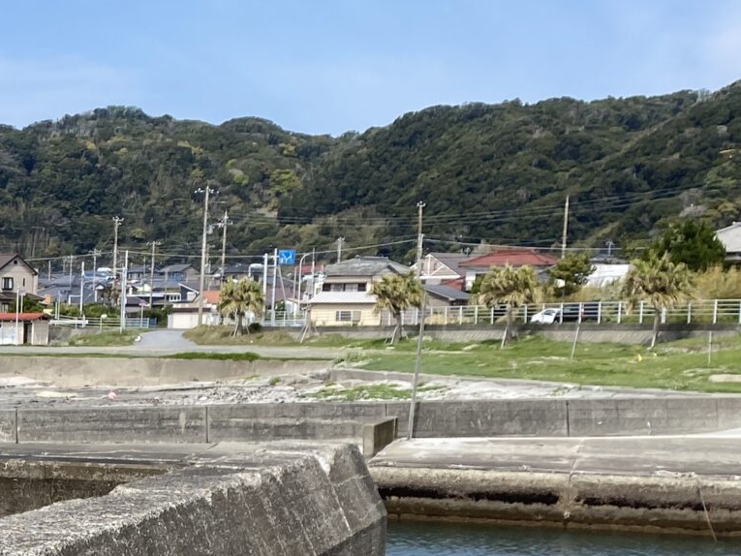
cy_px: 635
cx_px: -259
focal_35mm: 87
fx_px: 1863
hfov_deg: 20.3
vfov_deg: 16.4
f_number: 1.8
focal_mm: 4.25
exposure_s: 1/2625
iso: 32
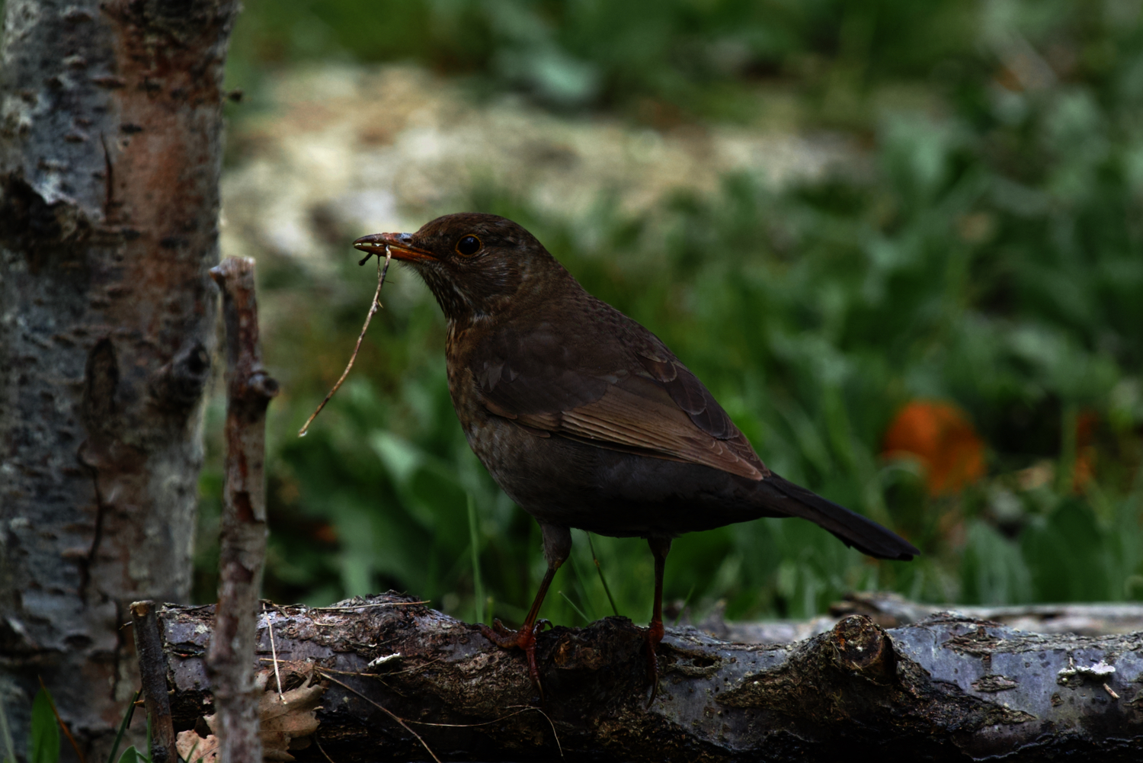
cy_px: 382
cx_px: 572
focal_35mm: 300
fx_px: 9527
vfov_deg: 4.6
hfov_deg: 6.9
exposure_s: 1/1000
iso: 1250
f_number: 5
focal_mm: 200
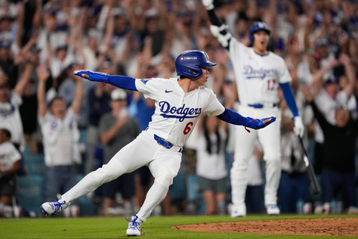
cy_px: 111
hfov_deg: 4.8
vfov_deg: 3.2
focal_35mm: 432
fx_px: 4296
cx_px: 175
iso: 2000
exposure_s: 1/2500
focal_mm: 400
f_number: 2.8
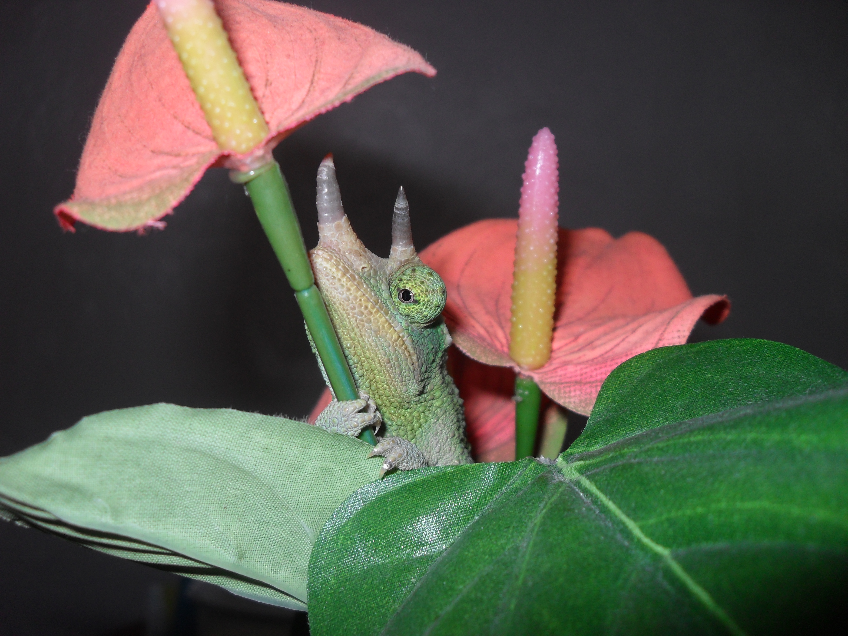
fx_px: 857
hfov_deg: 52.6
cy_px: 318
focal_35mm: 35
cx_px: 424
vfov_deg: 40.7
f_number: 8.9
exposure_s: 1/45
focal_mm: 6.2
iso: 100
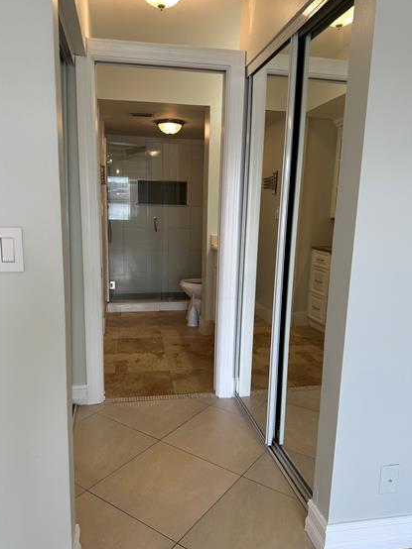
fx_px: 413
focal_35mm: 26
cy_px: 283
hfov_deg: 53.0
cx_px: 194
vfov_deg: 67.3
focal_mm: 6.86
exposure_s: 1/137
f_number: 1.78
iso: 80
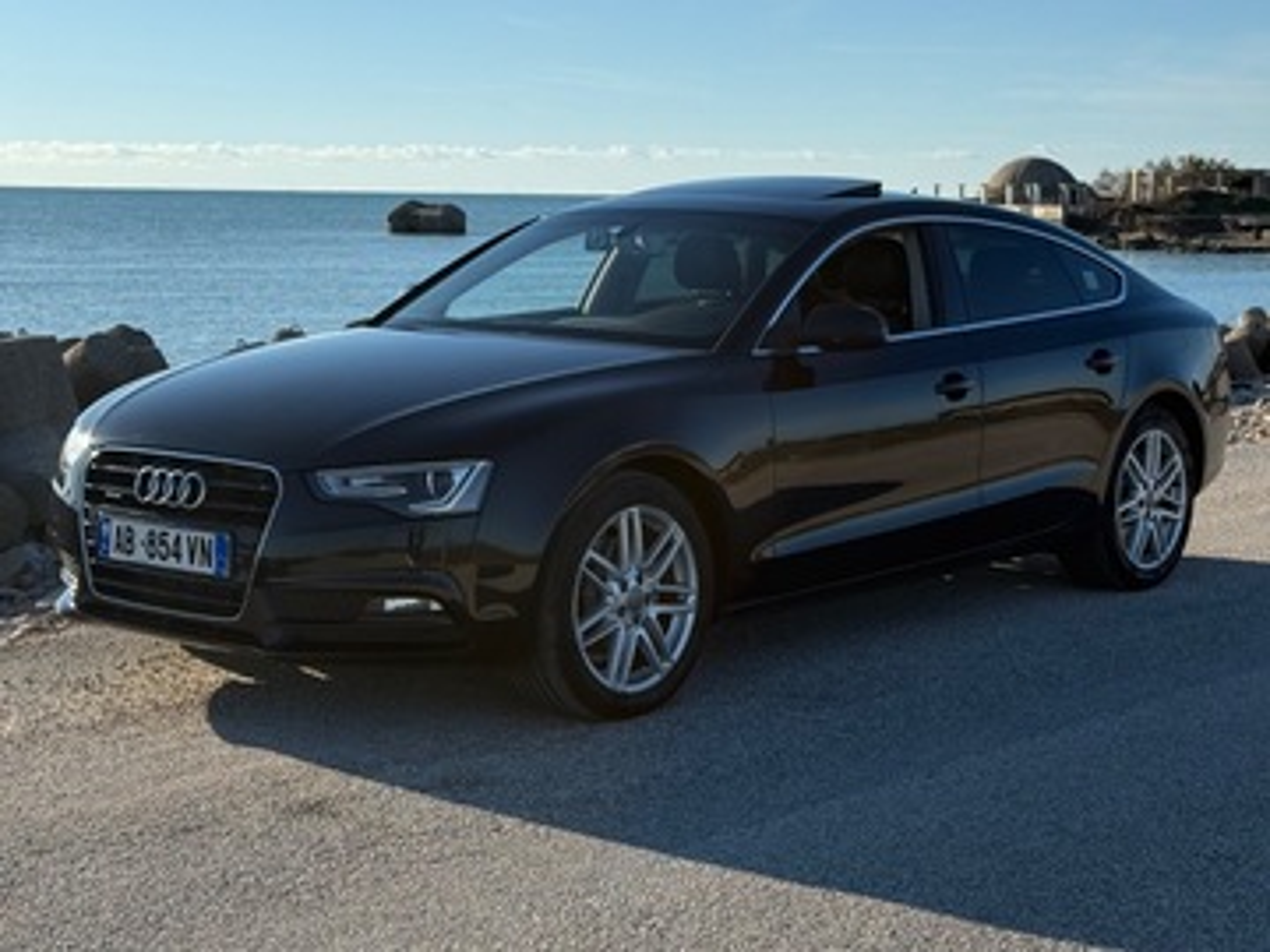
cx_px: 635
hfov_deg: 39.7
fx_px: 1761
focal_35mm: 48
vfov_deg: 30.3
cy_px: 476
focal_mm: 6.76
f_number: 1.78
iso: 80
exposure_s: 1/7143
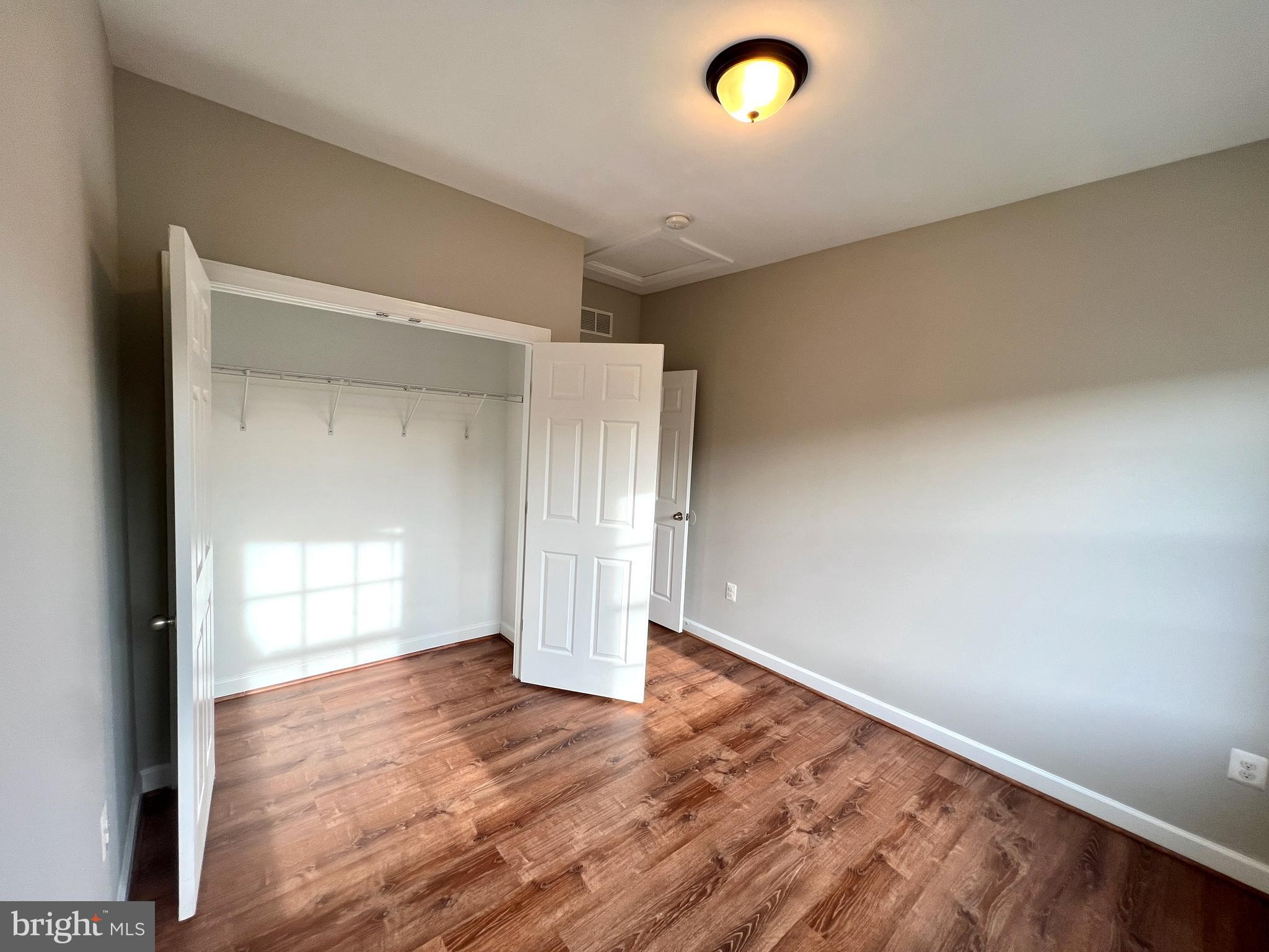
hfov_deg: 106.2
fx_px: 477
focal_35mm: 13
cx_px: 634
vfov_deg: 89.9
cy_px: 476
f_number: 1.8
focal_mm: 1.57
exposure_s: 1/120
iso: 50
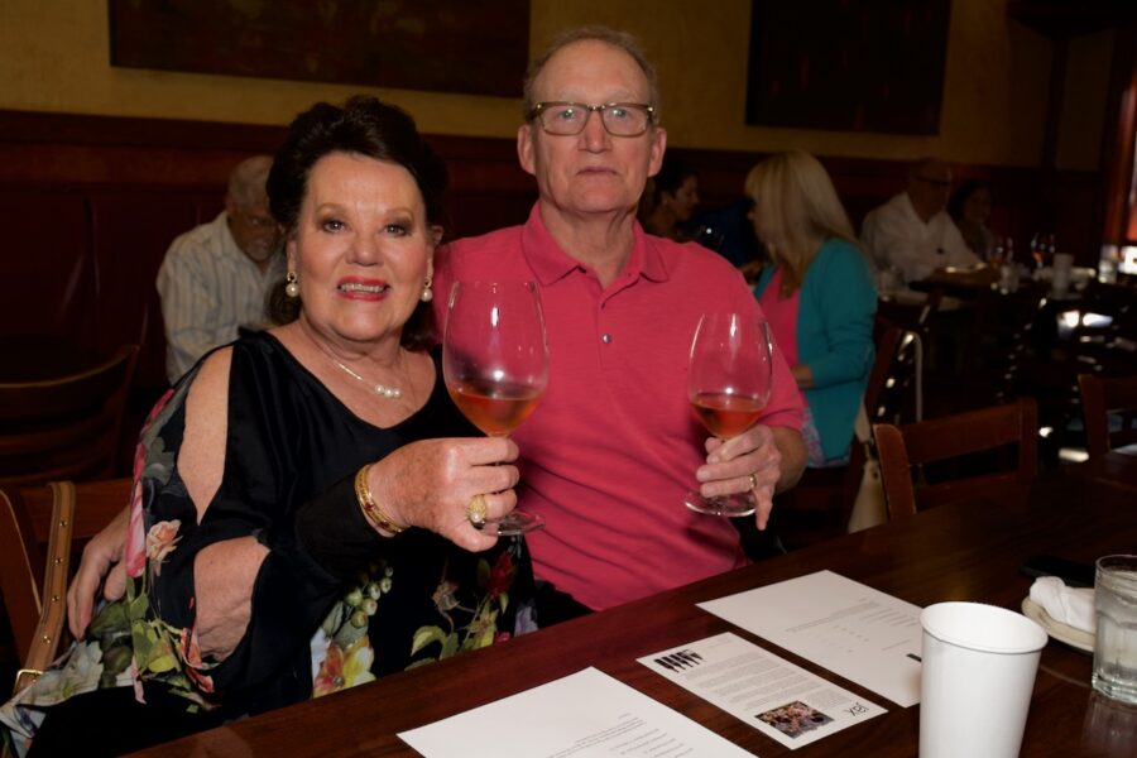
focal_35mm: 35
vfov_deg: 37.9
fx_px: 1105
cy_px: 379
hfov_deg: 54.4
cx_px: 568
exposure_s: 1/60
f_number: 5.6
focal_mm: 35
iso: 320
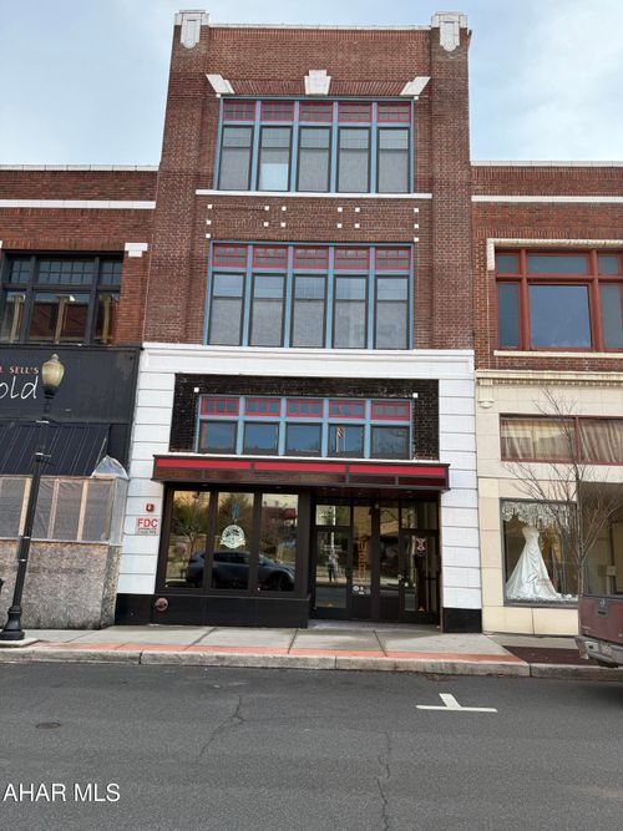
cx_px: 312
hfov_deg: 56.8
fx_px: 576
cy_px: 416
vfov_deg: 71.6
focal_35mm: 24
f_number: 1.78
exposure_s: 1/1337
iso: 100
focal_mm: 6.76
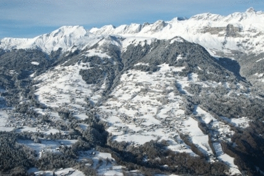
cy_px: 88
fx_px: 264
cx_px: 132
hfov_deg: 53.1
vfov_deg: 37.0
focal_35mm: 36
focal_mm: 24
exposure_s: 1/640
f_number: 9.5
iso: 200
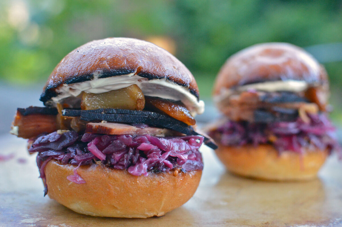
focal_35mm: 52
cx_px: 171
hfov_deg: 37.9
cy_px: 114
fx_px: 498
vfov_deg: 25.6
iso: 3200
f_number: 4
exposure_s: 1/800
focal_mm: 35
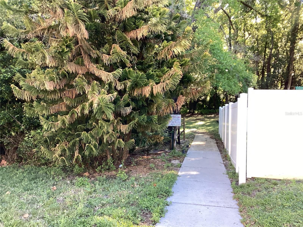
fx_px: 271
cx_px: 152
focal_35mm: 31
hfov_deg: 58.4
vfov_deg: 45.4
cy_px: 114
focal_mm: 3.3
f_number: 2.4
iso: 80
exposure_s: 1/120
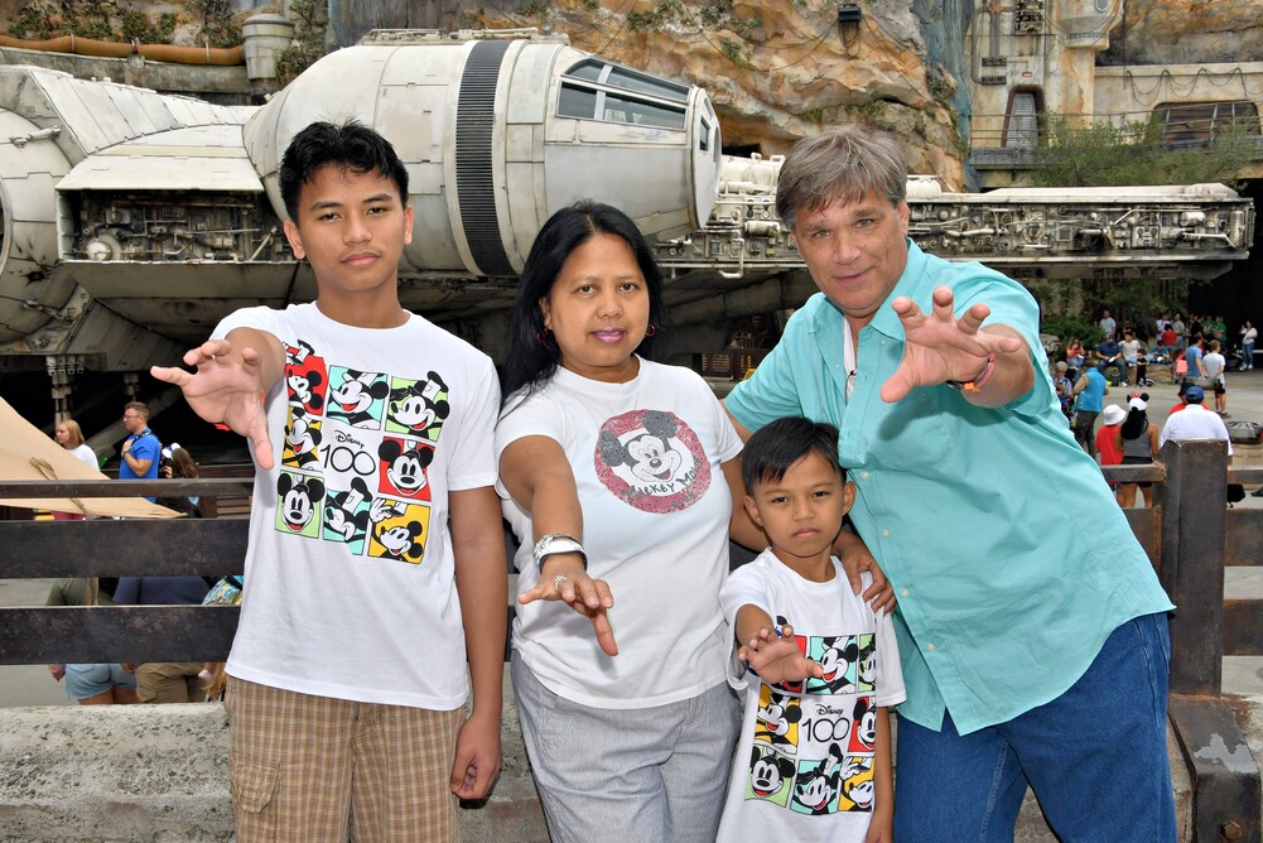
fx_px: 1404
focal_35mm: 40
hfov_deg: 48.4
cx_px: 647
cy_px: 417
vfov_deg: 33.4
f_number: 13
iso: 400
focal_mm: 26
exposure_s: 1/250
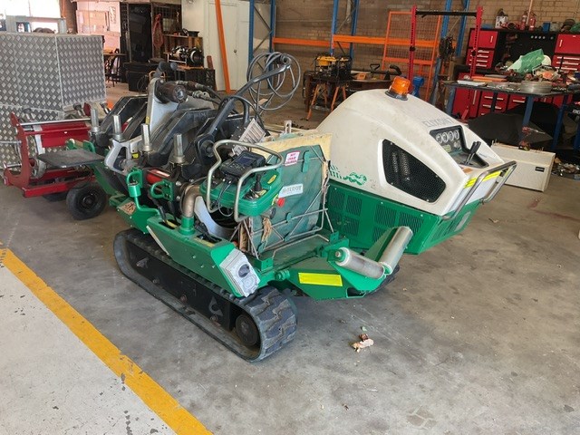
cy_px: 218
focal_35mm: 29
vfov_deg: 48.2
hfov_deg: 61.7
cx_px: 290
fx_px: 486
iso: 40
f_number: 1.8
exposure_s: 1/50
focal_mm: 3
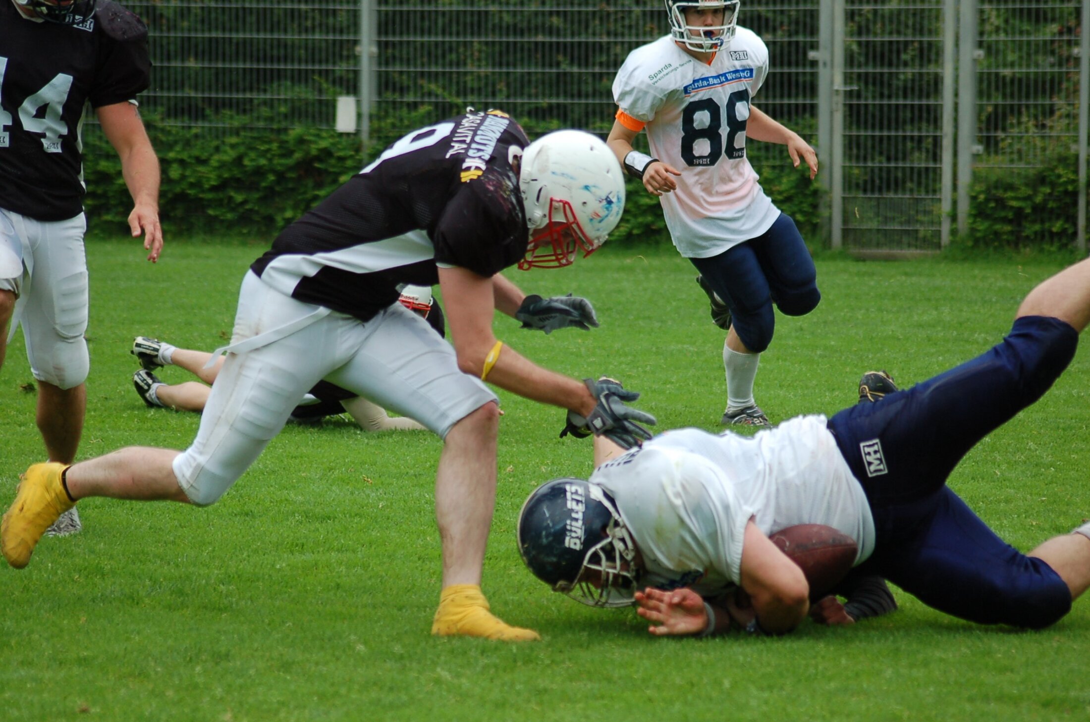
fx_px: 6120
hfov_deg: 10.2
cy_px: 361
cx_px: 545
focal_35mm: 202
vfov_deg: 6.8
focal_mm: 135
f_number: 4.5
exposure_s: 1/1000
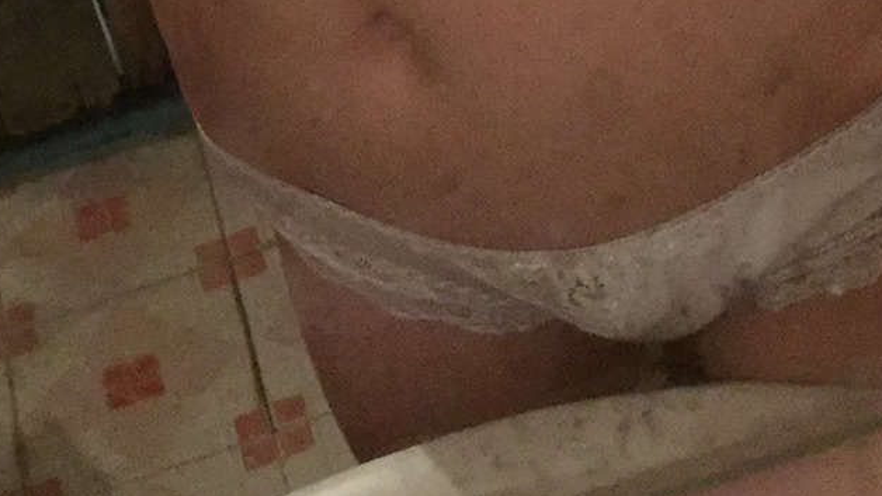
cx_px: 226
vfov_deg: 11.1
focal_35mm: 103
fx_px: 2408
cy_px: -319
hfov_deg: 20.6
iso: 800
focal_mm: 4.15
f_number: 2.2
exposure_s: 1/17
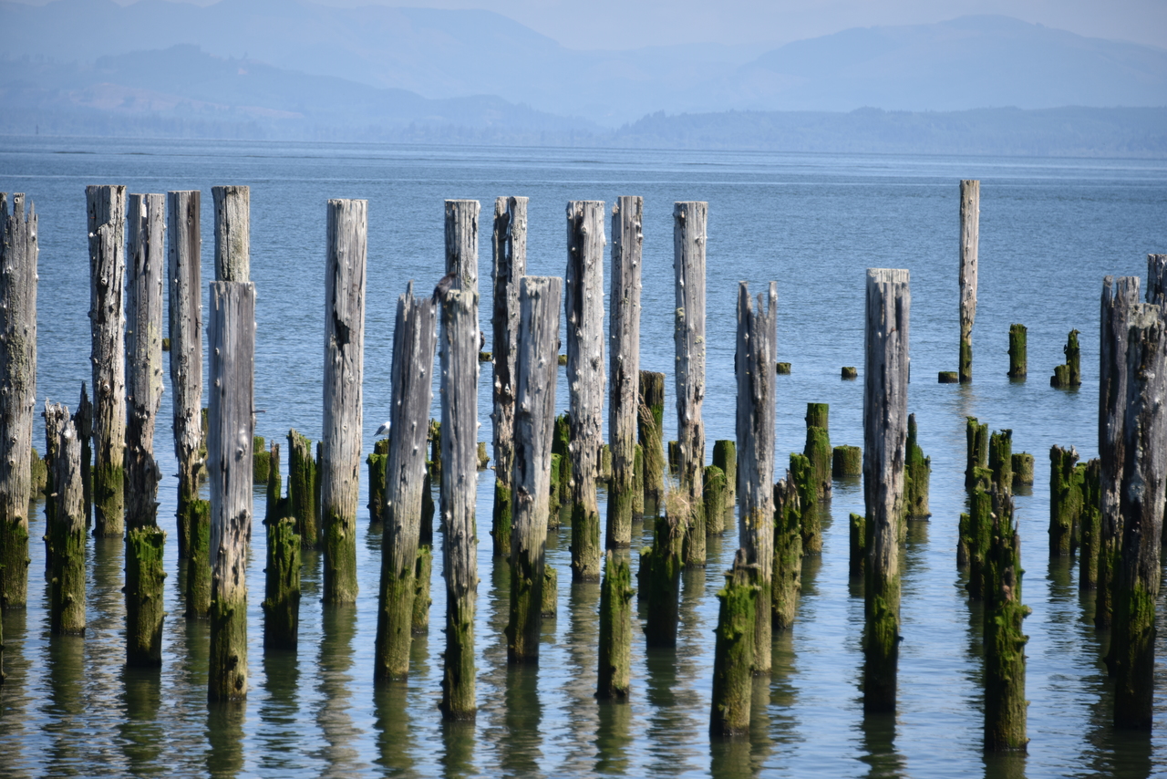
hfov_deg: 9.8
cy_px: 390
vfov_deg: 6.5
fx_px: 6809
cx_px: 584
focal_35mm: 210
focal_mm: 210
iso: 125
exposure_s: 1/500
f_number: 5.6
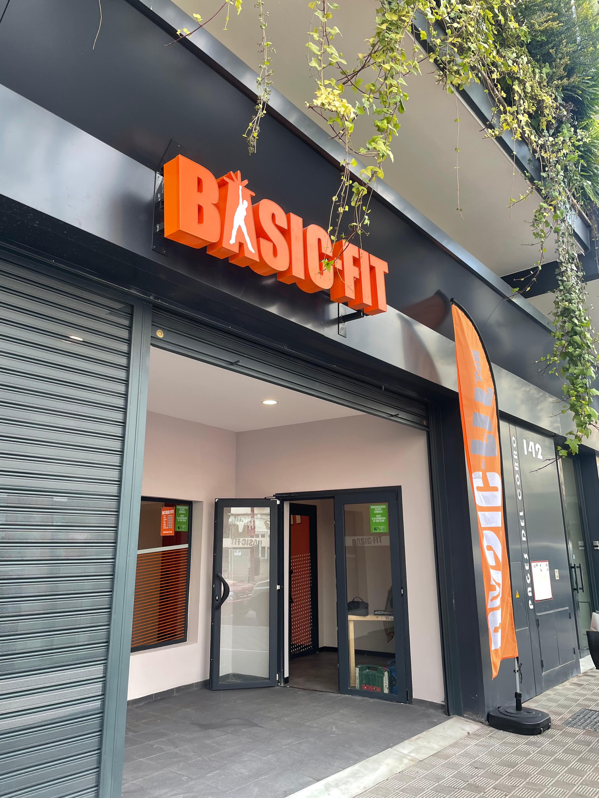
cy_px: 399
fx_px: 600
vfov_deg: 67.3
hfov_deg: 53.1
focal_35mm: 26
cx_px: 300
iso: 32
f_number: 1.6
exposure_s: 1/143
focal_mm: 4.2
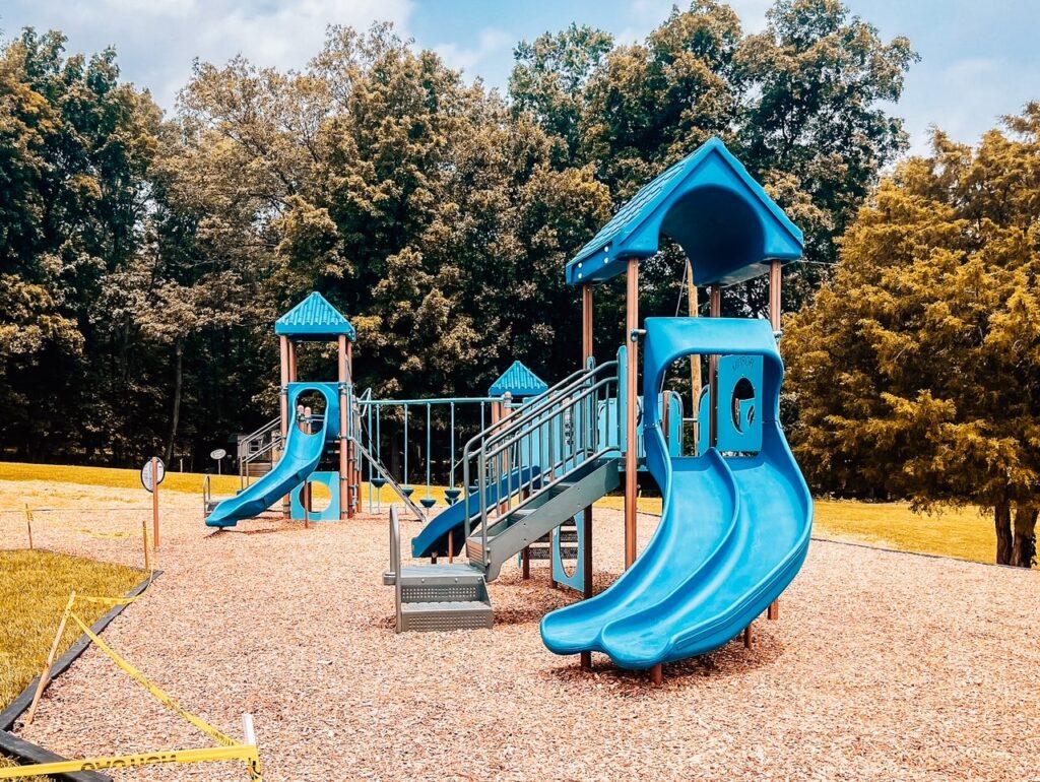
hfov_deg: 67.3
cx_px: 520
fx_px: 782
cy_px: 391
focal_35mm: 26
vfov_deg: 53.1
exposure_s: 1/2900
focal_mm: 5.1
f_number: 1.6
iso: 32
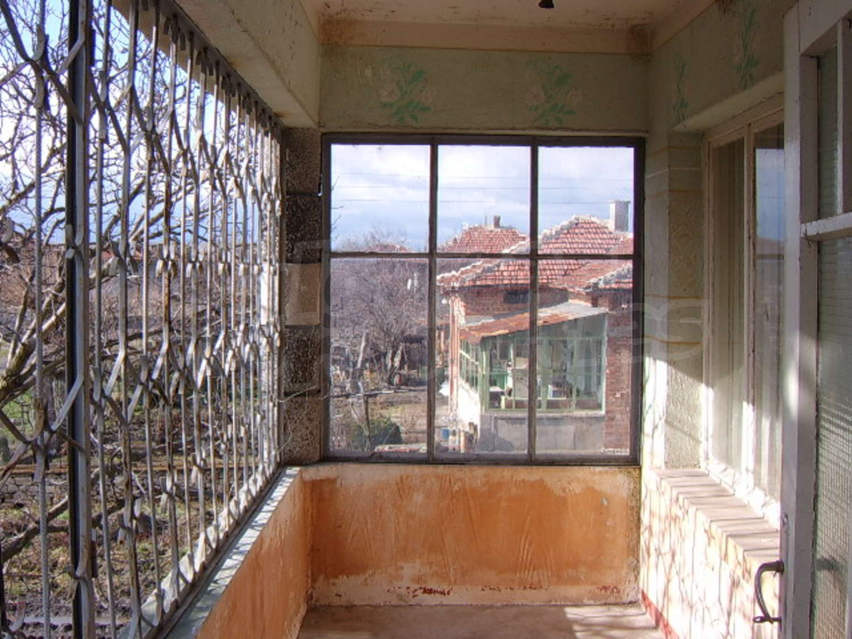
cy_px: 320
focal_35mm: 31
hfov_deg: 58.4
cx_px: 426
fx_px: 763
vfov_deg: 45.4
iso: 71
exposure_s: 1/324
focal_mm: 8.13
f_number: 4
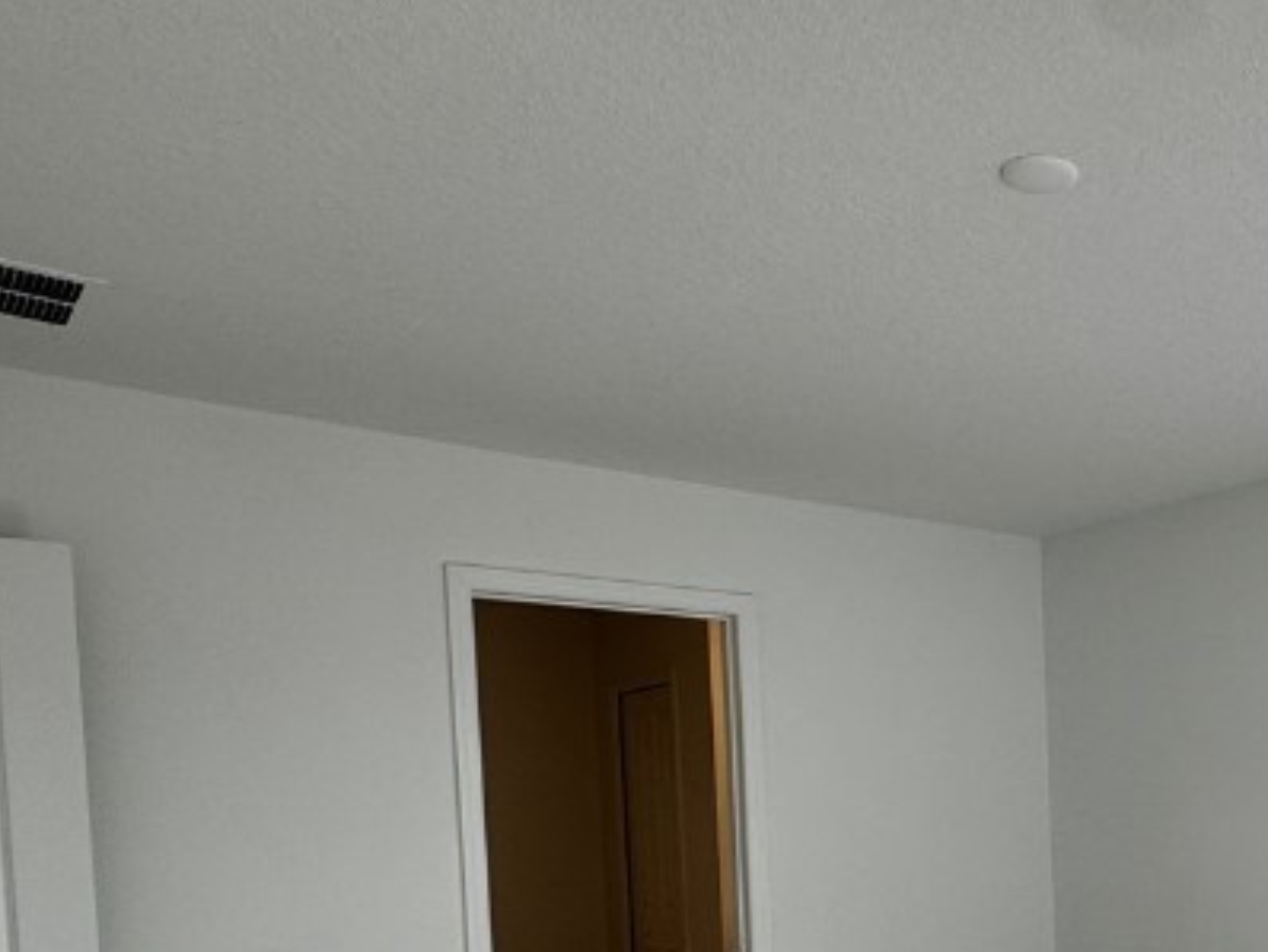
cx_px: 1211
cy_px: 882
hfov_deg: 45.0
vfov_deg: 36.8
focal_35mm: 36
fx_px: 1319
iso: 64
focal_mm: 2.22
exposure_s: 1/120
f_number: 2.2
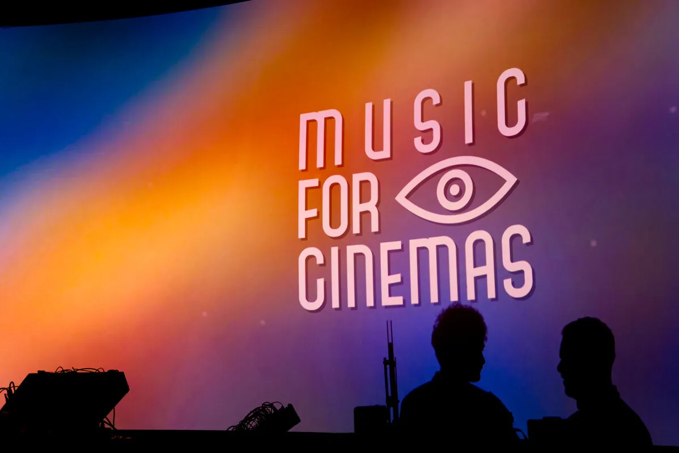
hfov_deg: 43.6
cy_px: 226
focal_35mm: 45
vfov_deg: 29.9
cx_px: 340
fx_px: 849
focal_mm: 30
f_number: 1.8
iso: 100
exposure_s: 1/80
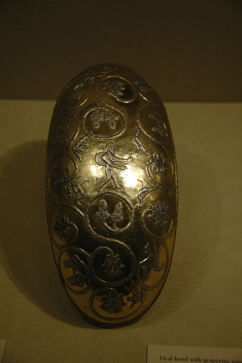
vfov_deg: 24.6
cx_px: 121
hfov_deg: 16.5
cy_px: 182
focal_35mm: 82
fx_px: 833
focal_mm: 55
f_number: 4.8
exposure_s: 1/60
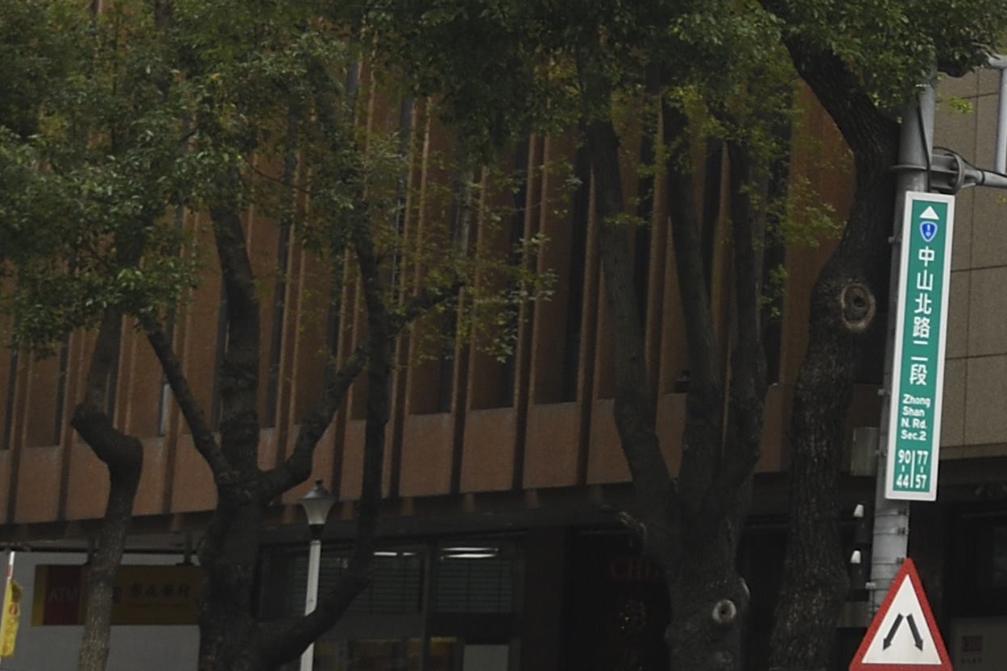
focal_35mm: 185
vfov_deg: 7.0
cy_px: -987
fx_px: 5174
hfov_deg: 10.3
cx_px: 2005
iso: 100
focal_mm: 28
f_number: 8
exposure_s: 1/100
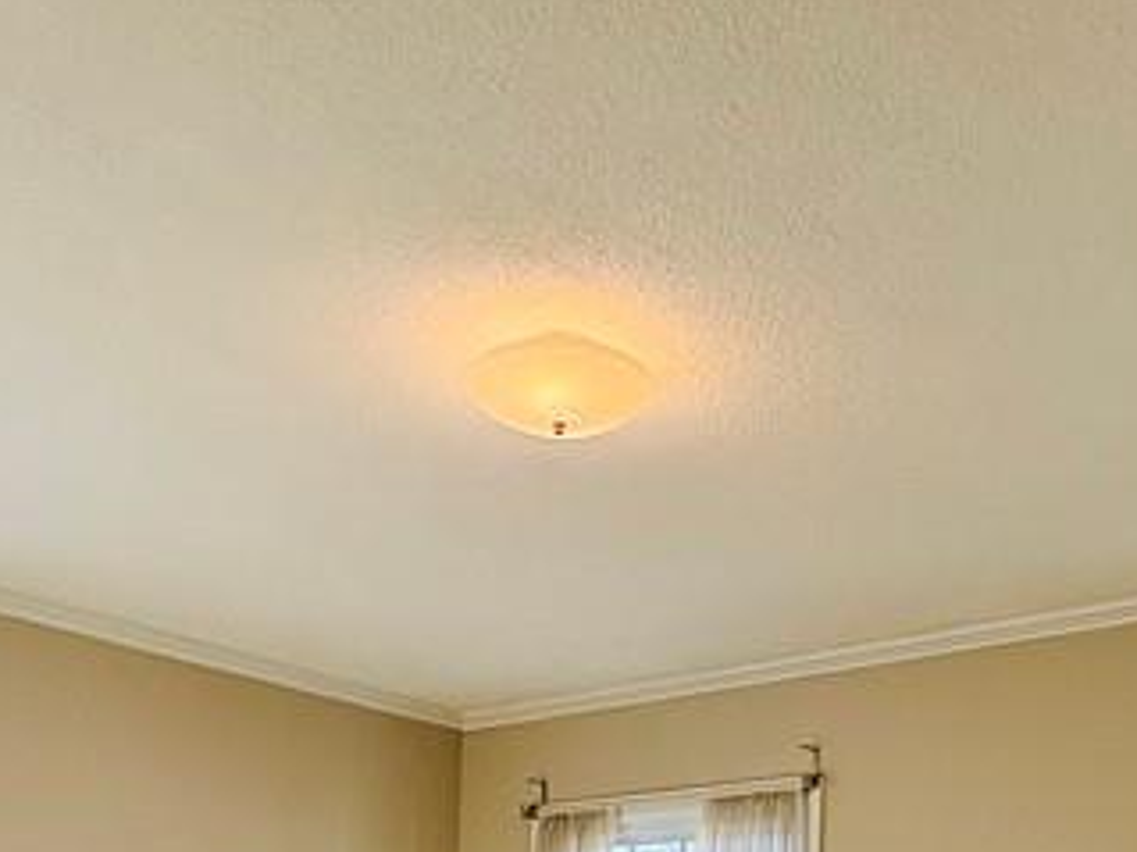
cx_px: 667
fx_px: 1478
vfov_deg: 26.9
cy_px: 1119
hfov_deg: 41.9
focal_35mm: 45
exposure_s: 1/134
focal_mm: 2.22
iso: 64
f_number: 2.2
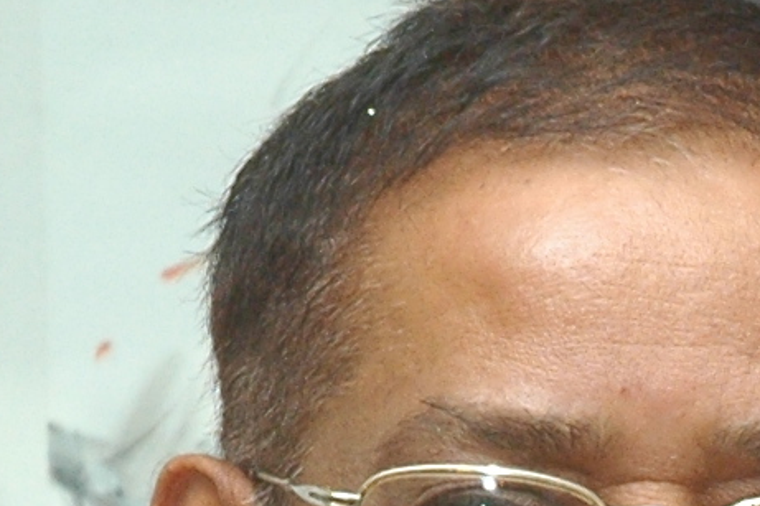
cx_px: 1243
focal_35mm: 489
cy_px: 1235
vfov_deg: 2.8
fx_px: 10319
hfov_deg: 4.2
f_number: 5.6
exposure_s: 1/100
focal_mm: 50
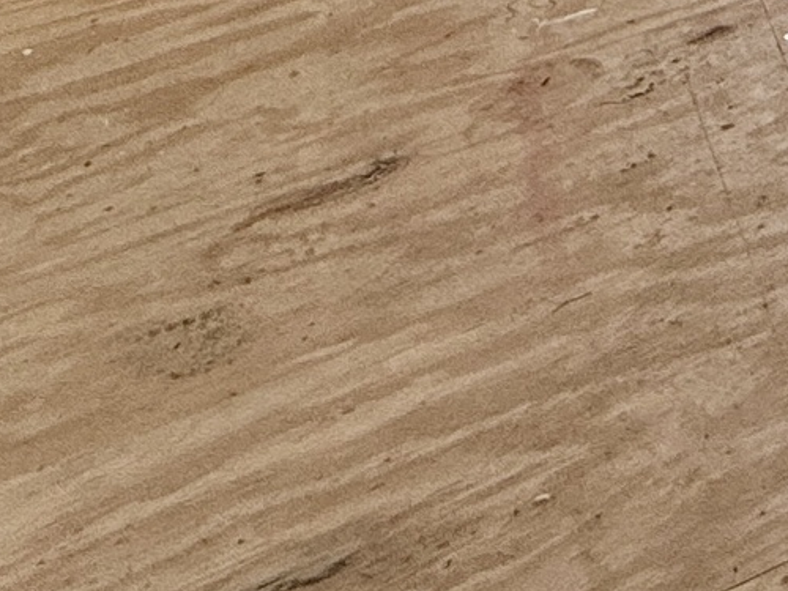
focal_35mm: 86
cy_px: -1059
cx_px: 1429
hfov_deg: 18.0
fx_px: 1958
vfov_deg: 11.7
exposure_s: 1/167
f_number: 2.2
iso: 64
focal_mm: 2.22
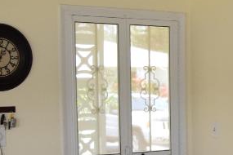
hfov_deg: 17.0
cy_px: 175
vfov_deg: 12.3
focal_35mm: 109
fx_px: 705
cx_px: 346
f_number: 5
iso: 800
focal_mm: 18
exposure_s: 1/100
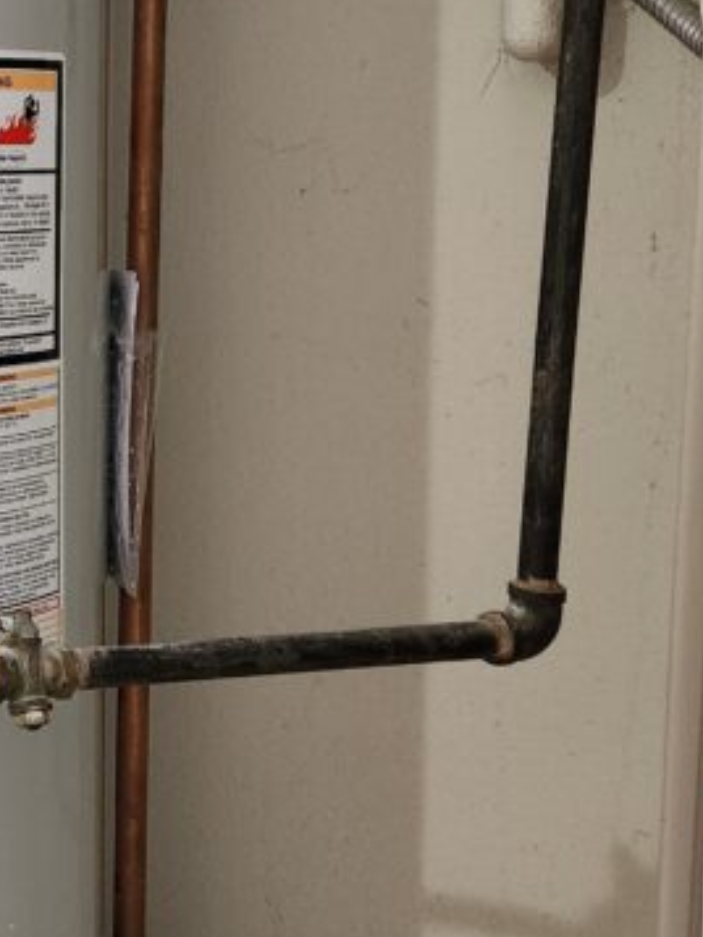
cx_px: -197
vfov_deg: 29.1
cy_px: 294
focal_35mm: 66
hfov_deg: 20.5
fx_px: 1786
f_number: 1.8
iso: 800
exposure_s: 1/120
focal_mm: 5.4
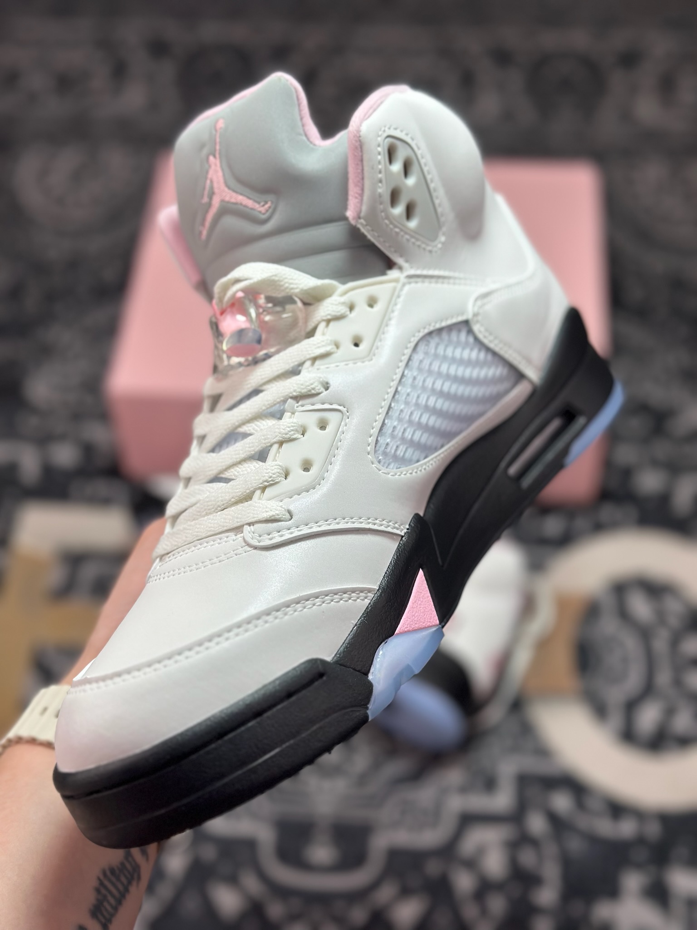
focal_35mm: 48
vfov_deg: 39.7
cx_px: 348
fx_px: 1289
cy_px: 465
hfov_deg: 30.3
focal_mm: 6.86
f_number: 1.78
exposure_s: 1/1565
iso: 80
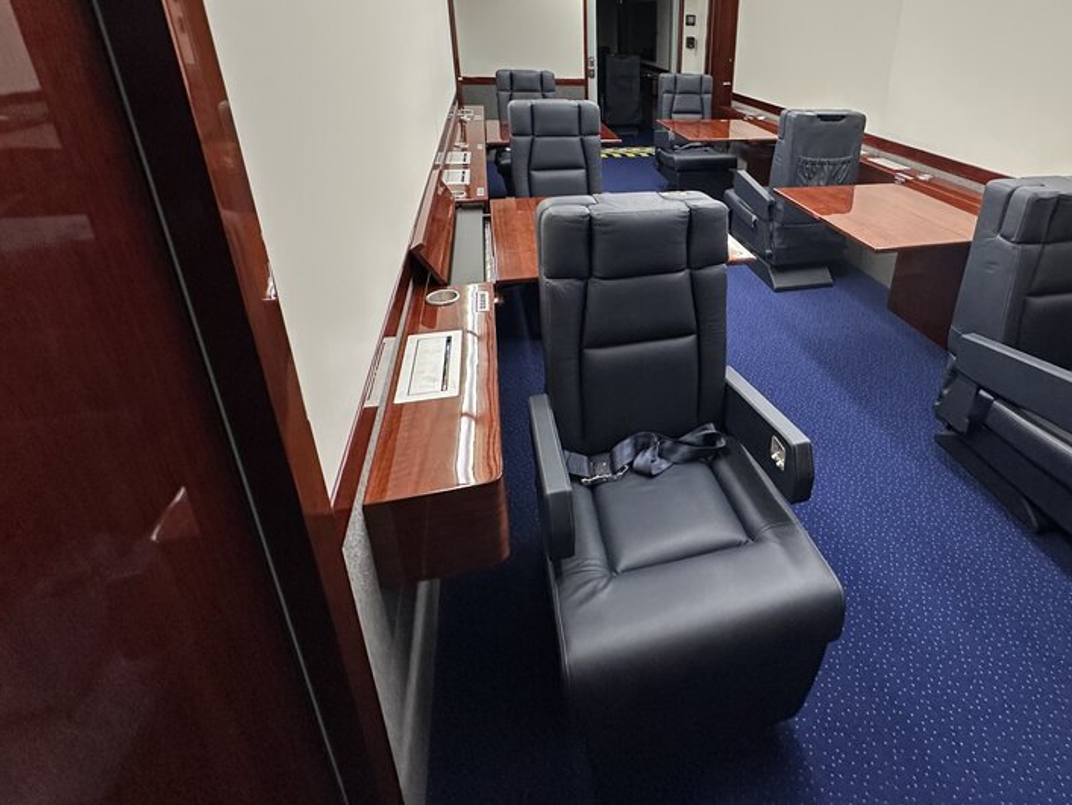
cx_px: 687
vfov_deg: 66.7
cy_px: 264
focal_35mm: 19
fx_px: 589
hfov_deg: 82.6
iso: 640
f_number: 2.2
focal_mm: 2.22
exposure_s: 1/60
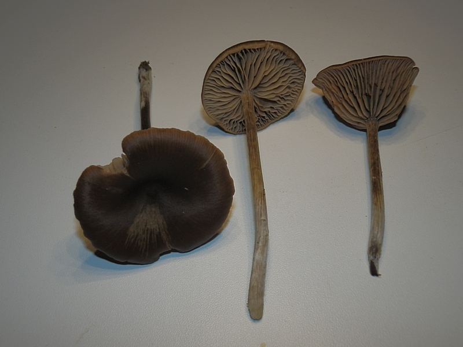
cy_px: 174
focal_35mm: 37
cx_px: 232
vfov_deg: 38.7
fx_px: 495
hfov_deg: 50.1
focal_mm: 6.7
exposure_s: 1/50
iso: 80
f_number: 9.9
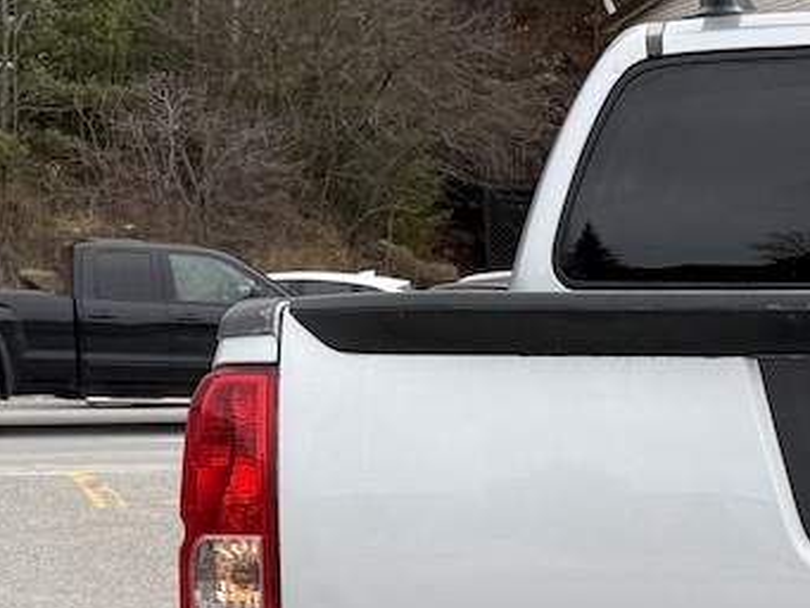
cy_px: 596
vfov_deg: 18.9
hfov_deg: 23.4
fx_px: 1779
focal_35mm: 76
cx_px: 976
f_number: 1.78
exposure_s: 1/796
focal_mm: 6.76
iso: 80
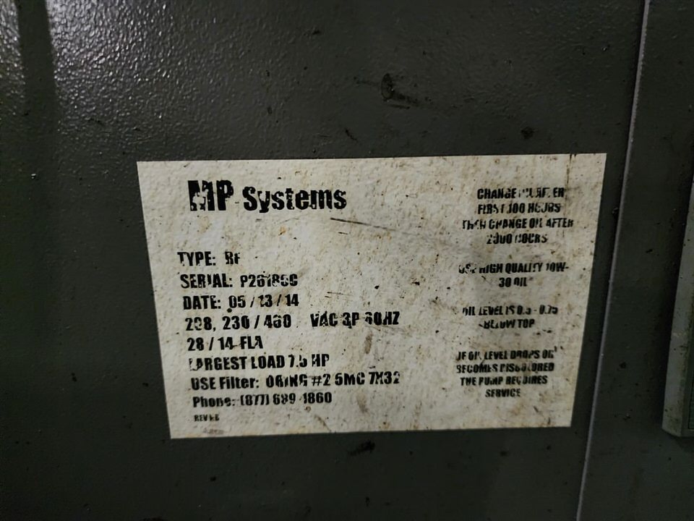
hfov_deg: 73.9
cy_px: 260
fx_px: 461
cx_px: 347
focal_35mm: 23
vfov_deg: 58.9
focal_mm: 6.4
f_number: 1.8
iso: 1000
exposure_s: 1/24
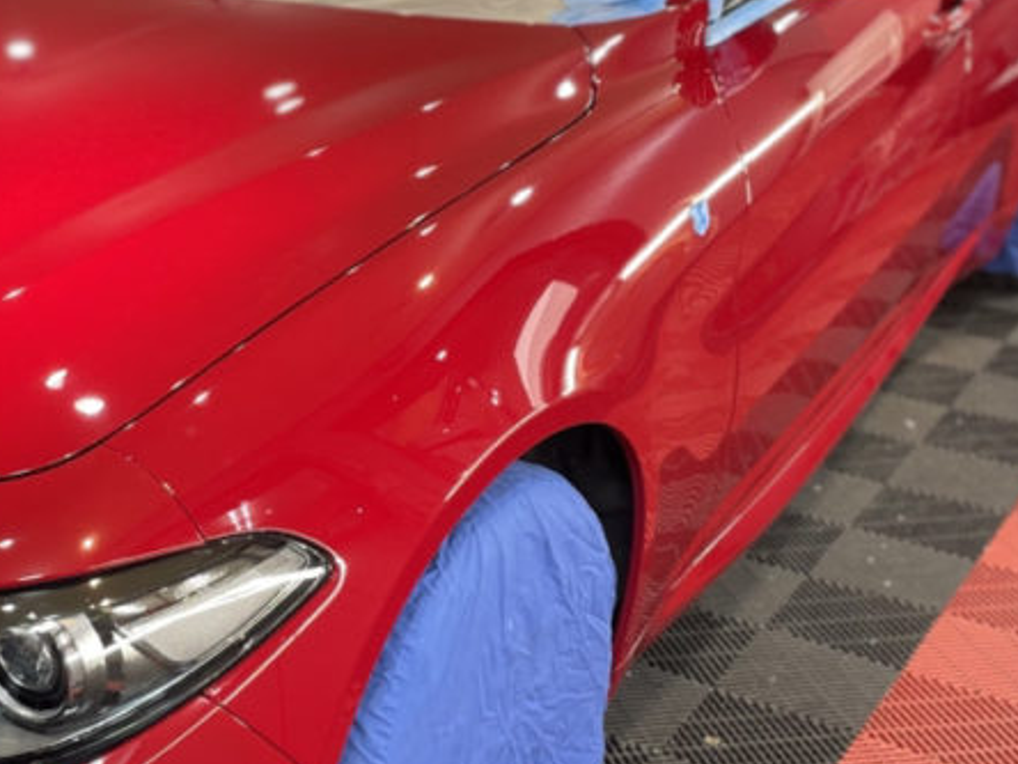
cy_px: 431
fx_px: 1765
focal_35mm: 60
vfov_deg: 24.4
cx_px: 131
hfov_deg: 30.9
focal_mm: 4.2
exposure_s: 1/60
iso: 64
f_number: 1.6
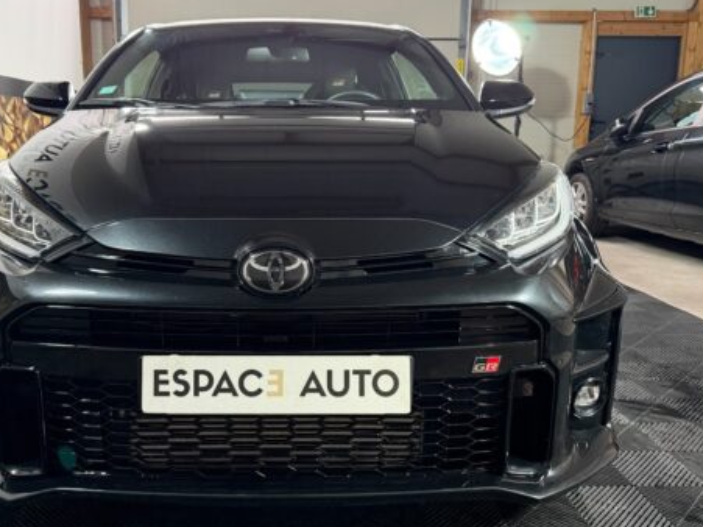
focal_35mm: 33
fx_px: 670
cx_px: 284
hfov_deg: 55.0
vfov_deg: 42.9
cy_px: 247
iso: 640
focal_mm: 6.76
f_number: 1.78
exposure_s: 1/60
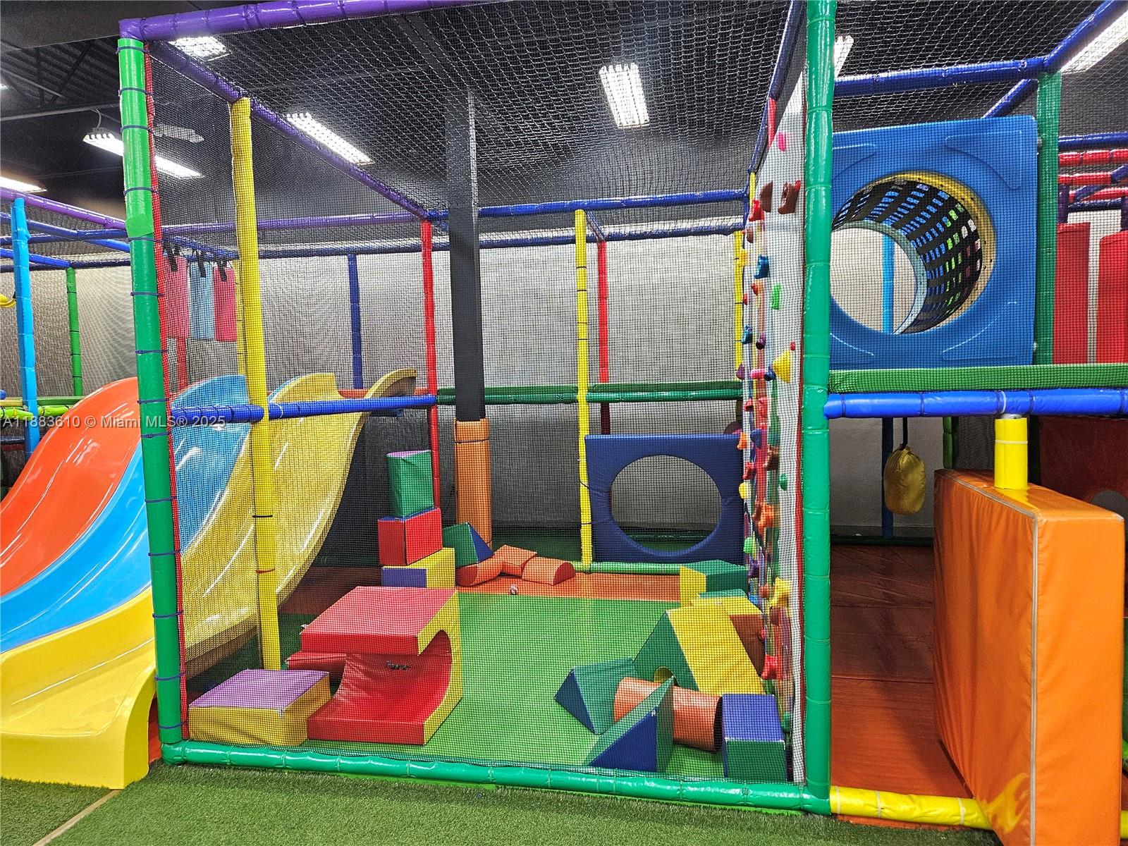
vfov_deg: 58.9
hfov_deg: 73.9
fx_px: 749
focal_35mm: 23
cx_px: 564
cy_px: 423
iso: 500
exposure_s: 1/120
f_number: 1.8
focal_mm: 5.4
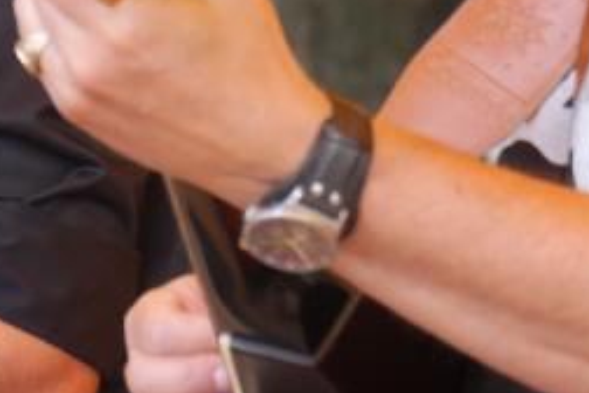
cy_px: -246
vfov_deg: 2.6
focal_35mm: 535
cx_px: 96
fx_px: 8753
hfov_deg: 3.9
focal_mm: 81
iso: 1000
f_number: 5.8
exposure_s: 1/160
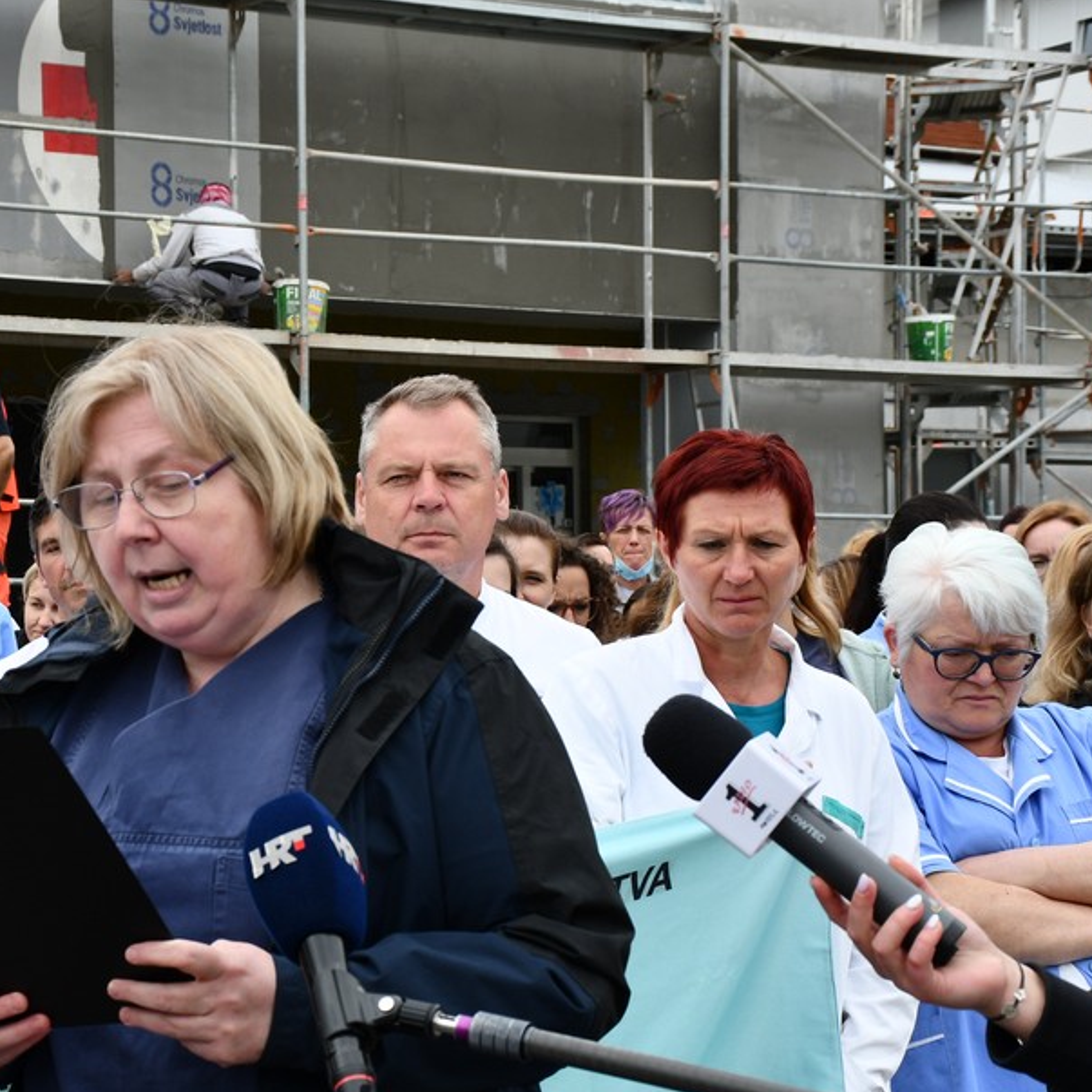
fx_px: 3248
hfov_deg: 18.9
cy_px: 615
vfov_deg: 19.1
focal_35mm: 91
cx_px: 217
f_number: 8
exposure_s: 1/250
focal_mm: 42
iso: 180
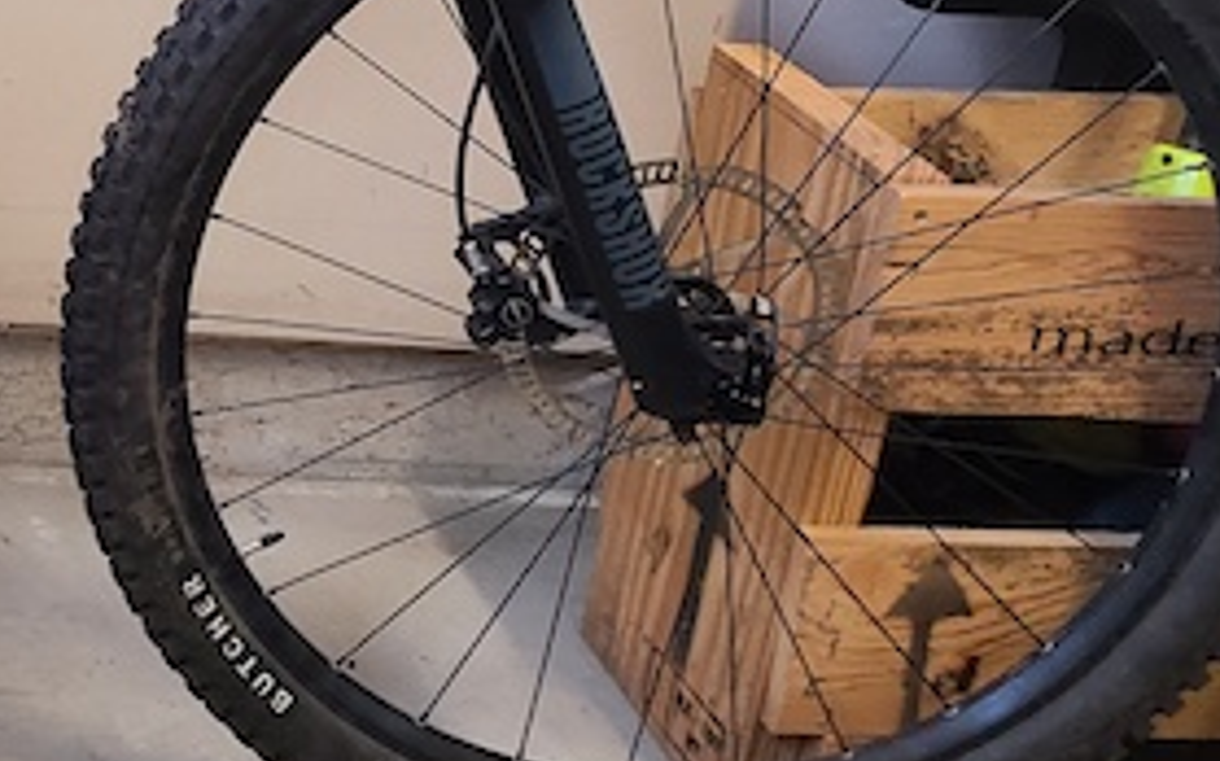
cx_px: -437
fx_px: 2625
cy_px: 66
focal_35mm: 79
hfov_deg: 22.8
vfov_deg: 16.3
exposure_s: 1/39
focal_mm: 5.4
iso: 320
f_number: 1.8
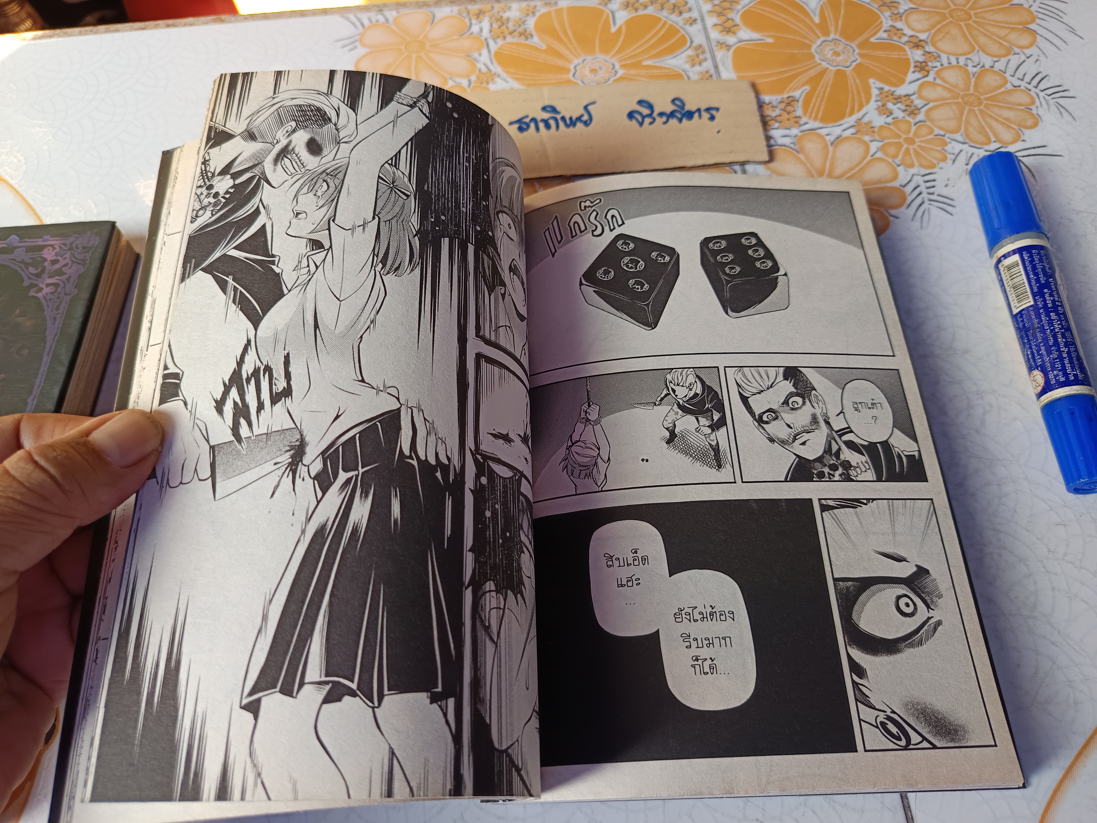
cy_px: 412
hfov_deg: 71.6
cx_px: 548
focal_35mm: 24
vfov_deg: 56.8
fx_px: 761
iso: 87
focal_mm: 5.31
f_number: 1.7
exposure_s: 1/50
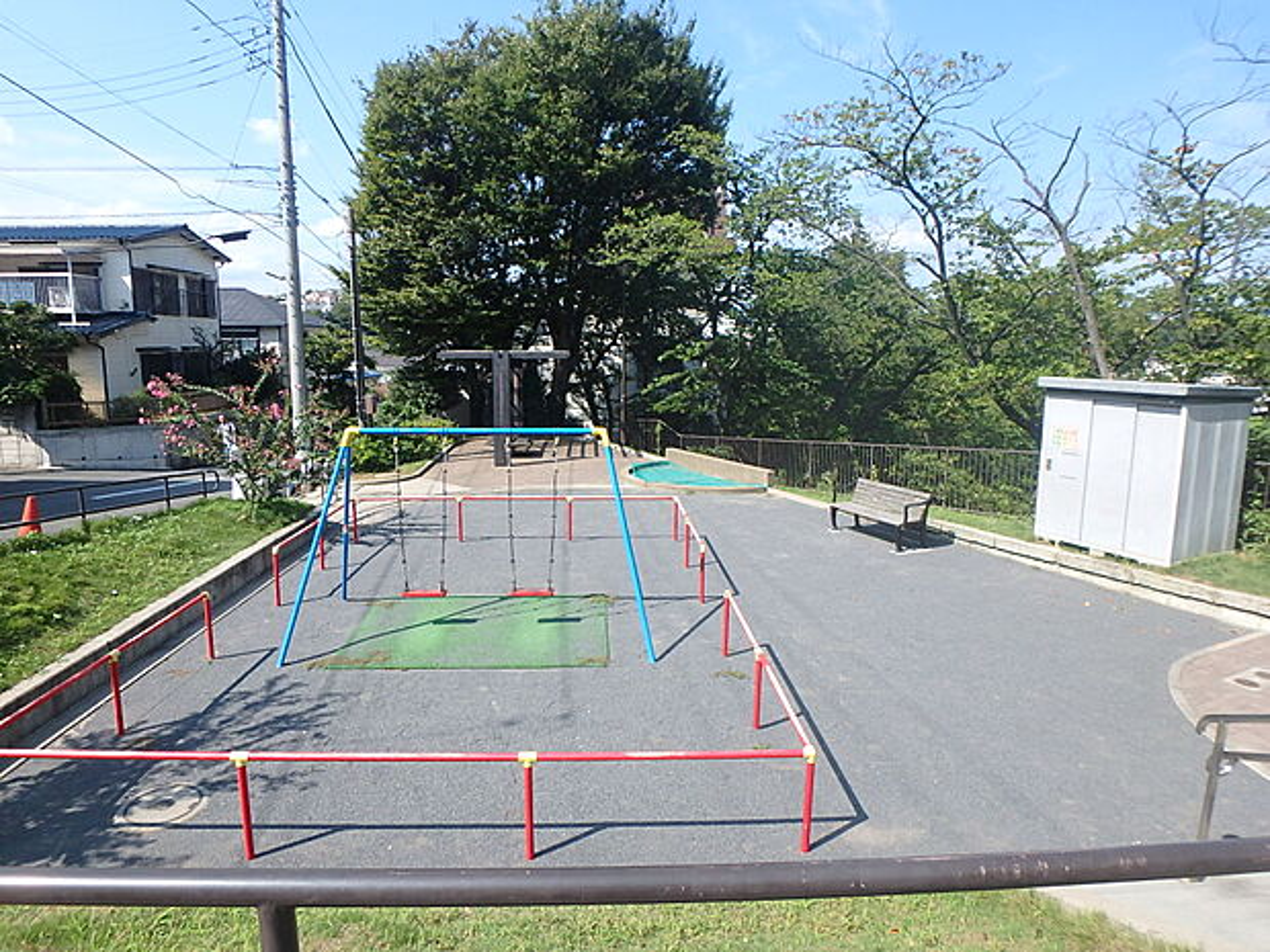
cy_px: 476
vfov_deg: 63.4
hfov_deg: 79.0
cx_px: 635
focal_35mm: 21
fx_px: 770
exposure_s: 1/640
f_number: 3.5
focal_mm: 3.7
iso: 125
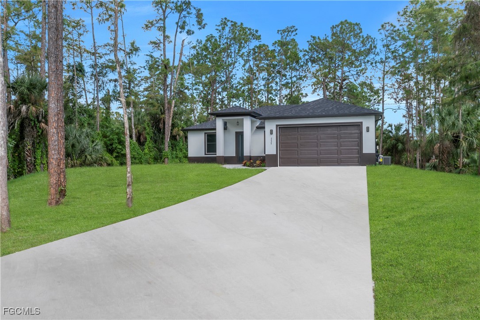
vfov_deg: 43.6
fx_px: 400
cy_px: 160
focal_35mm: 30
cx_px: 240
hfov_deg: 61.9
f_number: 7.1
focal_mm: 20
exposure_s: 1/200
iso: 100
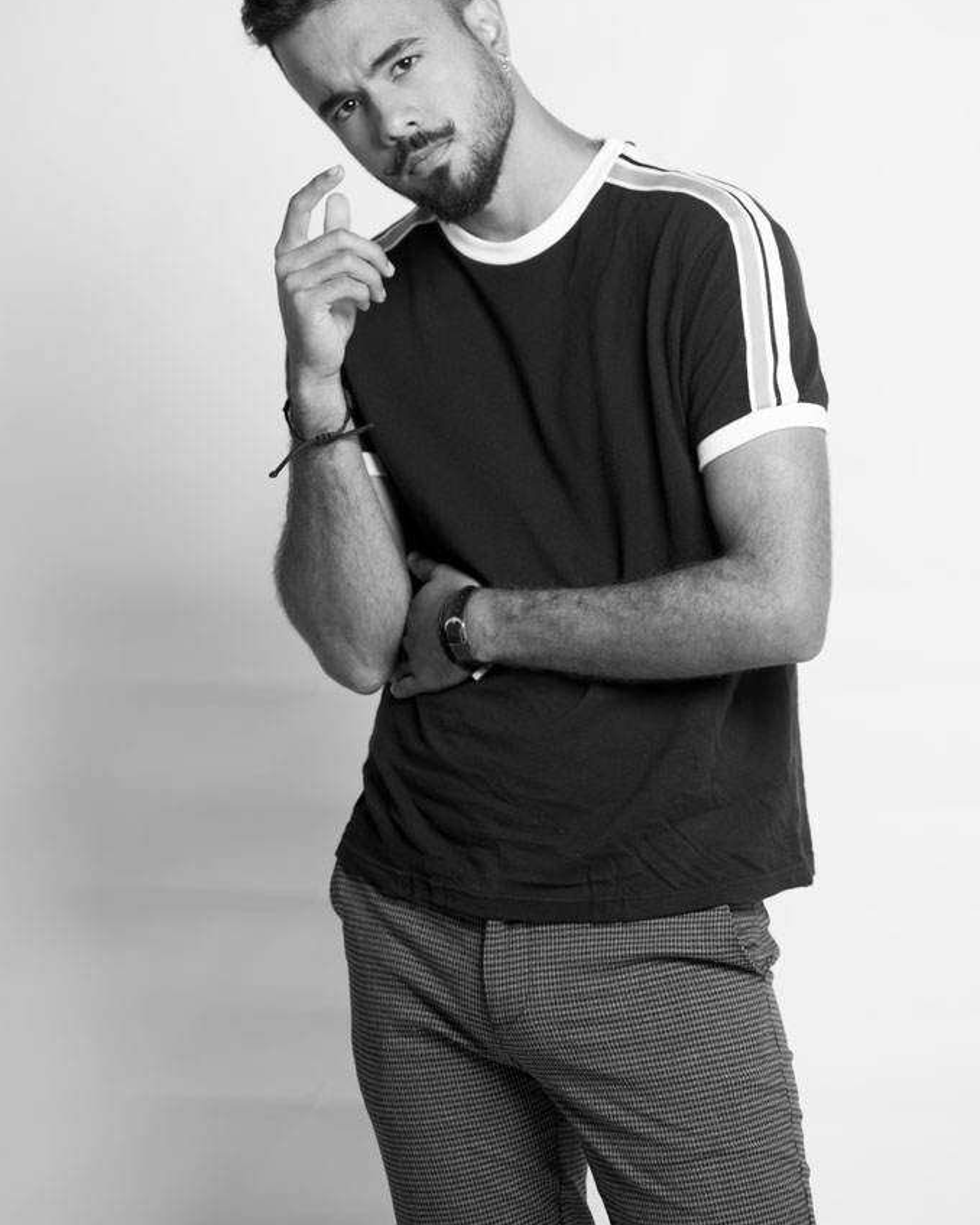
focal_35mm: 119
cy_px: 523
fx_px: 4316
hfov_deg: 13.0
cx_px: 492
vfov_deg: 16.2
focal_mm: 105
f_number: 5
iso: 100
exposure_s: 1/160
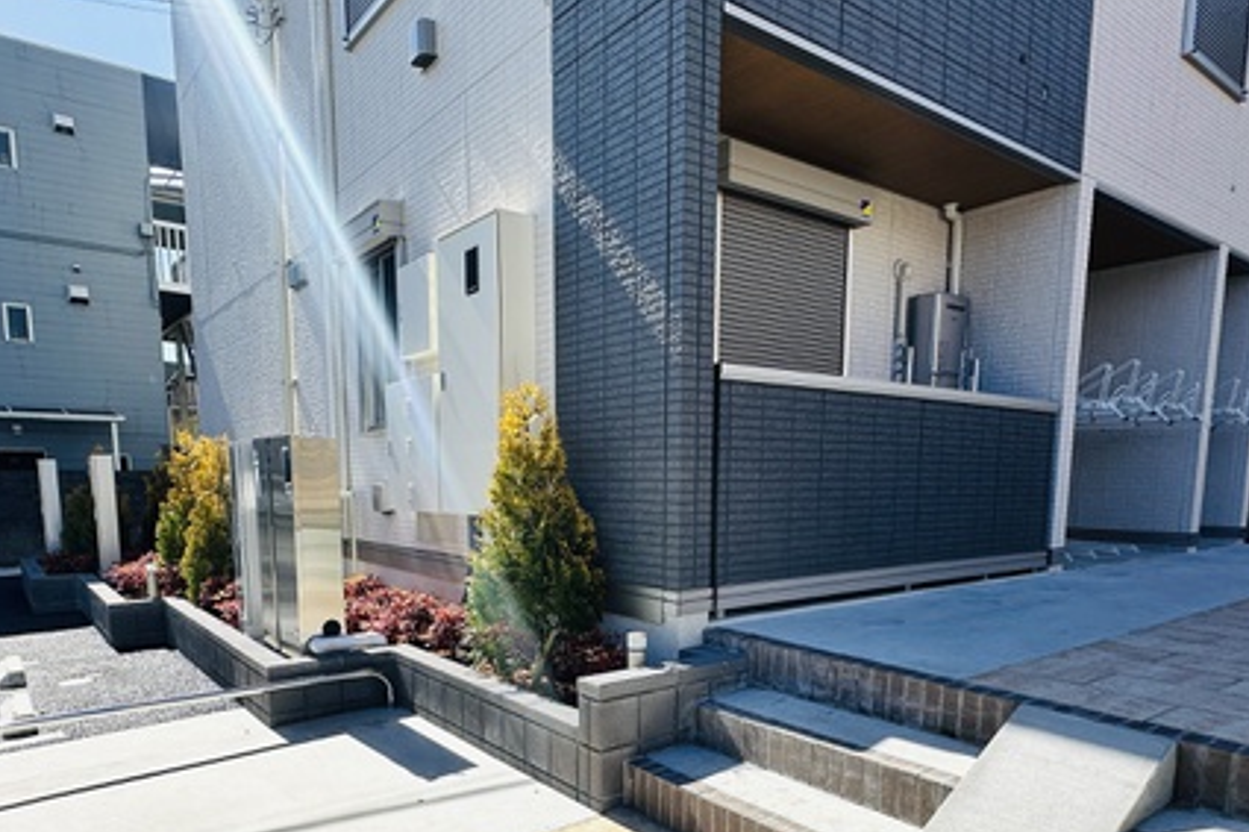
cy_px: 598
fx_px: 832
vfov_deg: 51.4
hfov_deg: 73.7
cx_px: 594
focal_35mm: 24
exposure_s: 1/1618
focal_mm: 2.22
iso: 50
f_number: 2.2
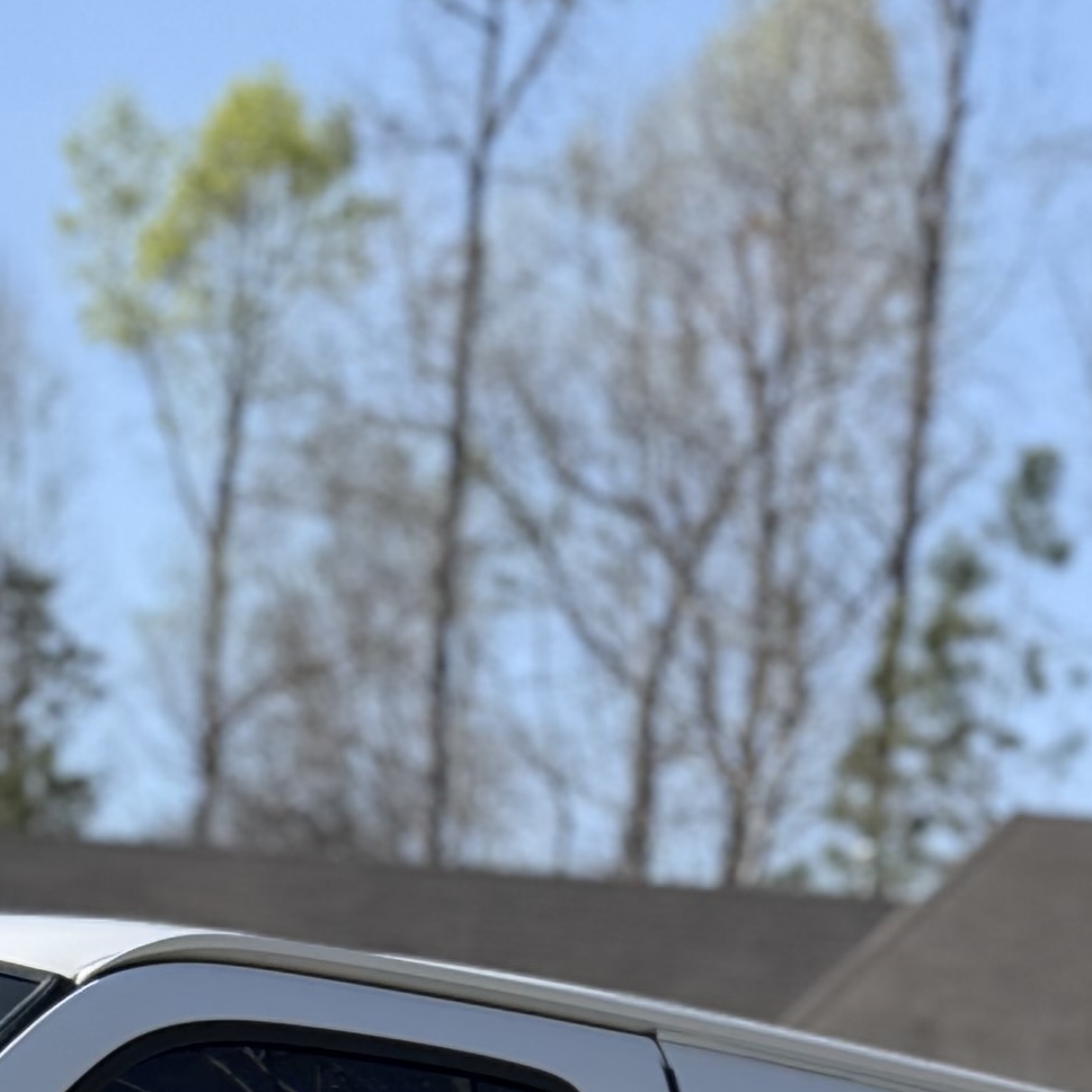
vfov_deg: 10.8
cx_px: 85
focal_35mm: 125
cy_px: 2988
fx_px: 4461
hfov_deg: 13.8
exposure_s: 1/2703
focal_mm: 6.76
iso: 80
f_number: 1.78
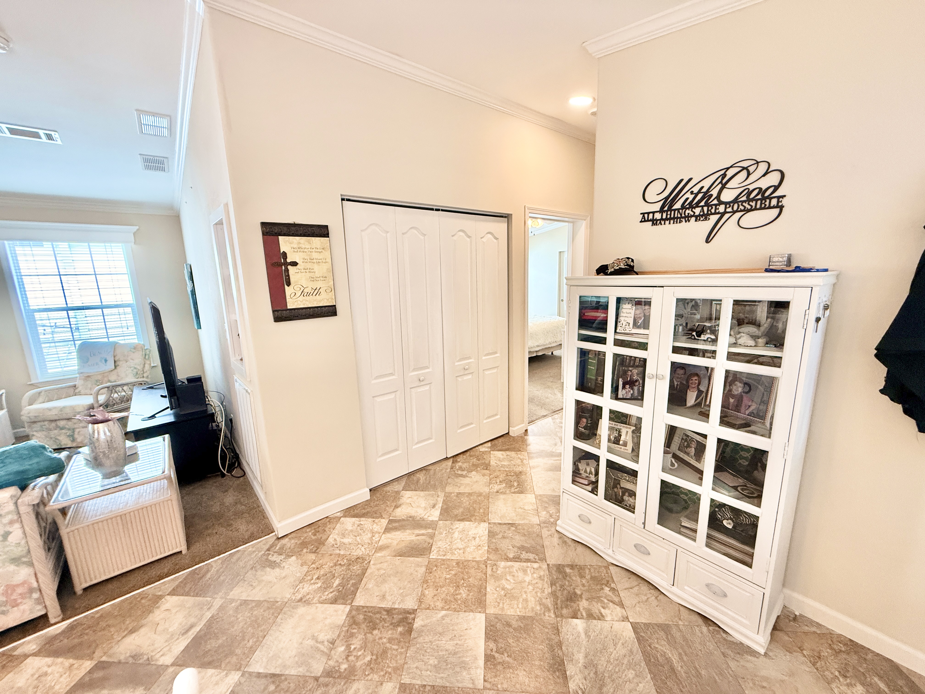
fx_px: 374
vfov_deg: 85.7
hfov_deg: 102.1
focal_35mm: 14
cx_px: 462
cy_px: 347
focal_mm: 2.22
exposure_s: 1/120
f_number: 2.2
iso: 250
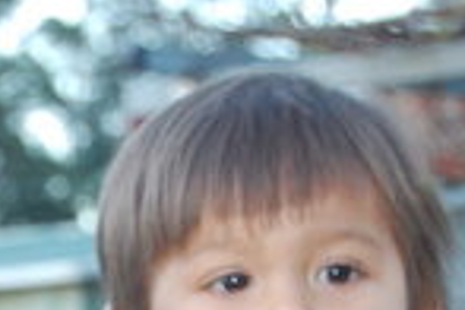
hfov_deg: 5.7
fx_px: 4639
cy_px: 671
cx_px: -111
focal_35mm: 359
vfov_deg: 3.8
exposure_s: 1/60
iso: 400
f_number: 5.6
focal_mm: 55
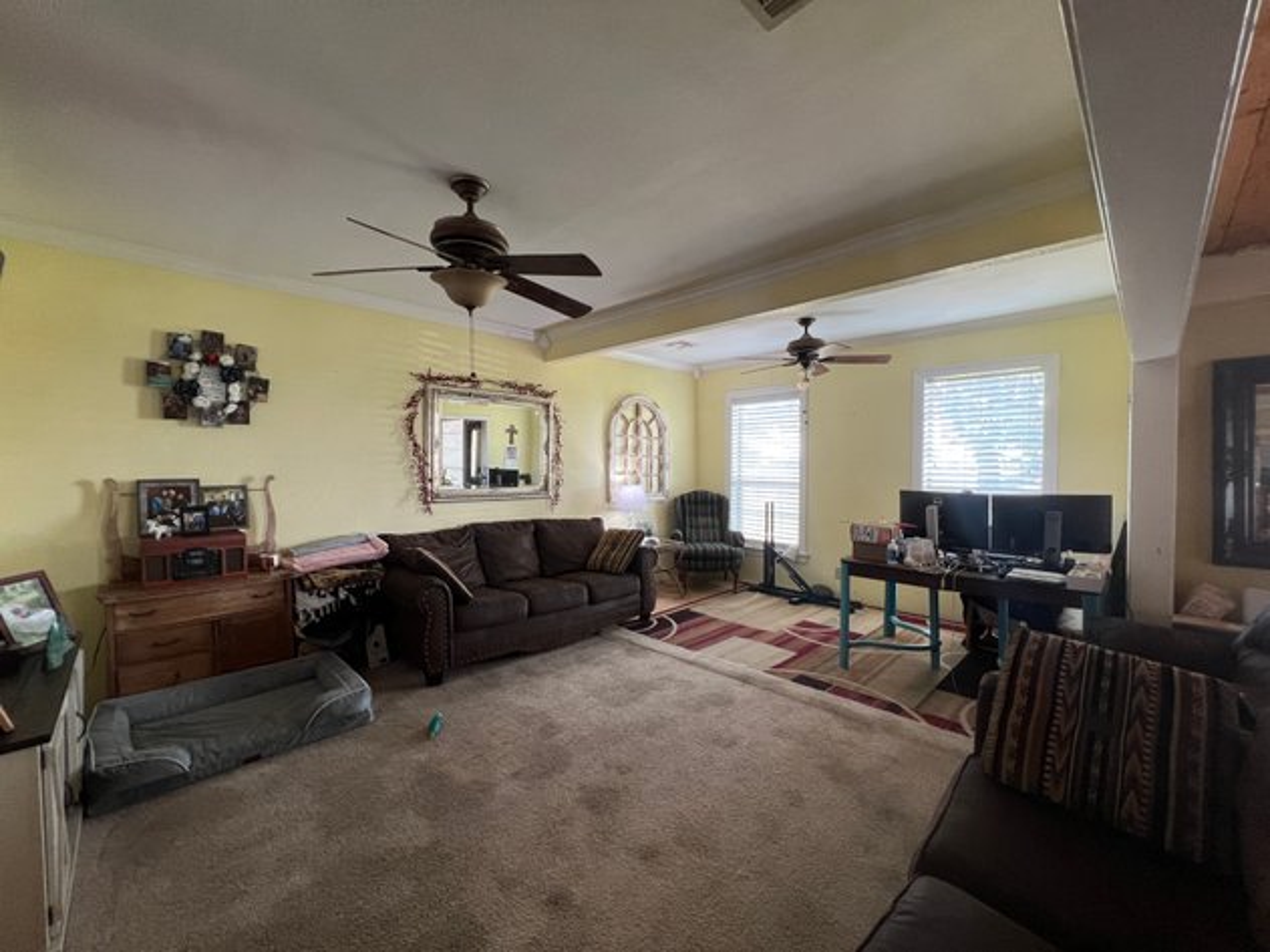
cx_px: 635
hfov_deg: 106.2
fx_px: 477
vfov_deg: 89.9
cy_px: 476
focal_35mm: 13
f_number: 1.8
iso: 200
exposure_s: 1/60
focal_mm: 1.57
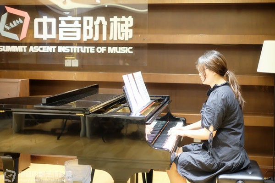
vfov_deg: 25.5
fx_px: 405
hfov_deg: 37.5
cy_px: 92
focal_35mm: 53
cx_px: 138
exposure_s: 1/75
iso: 1600
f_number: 1.4
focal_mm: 35
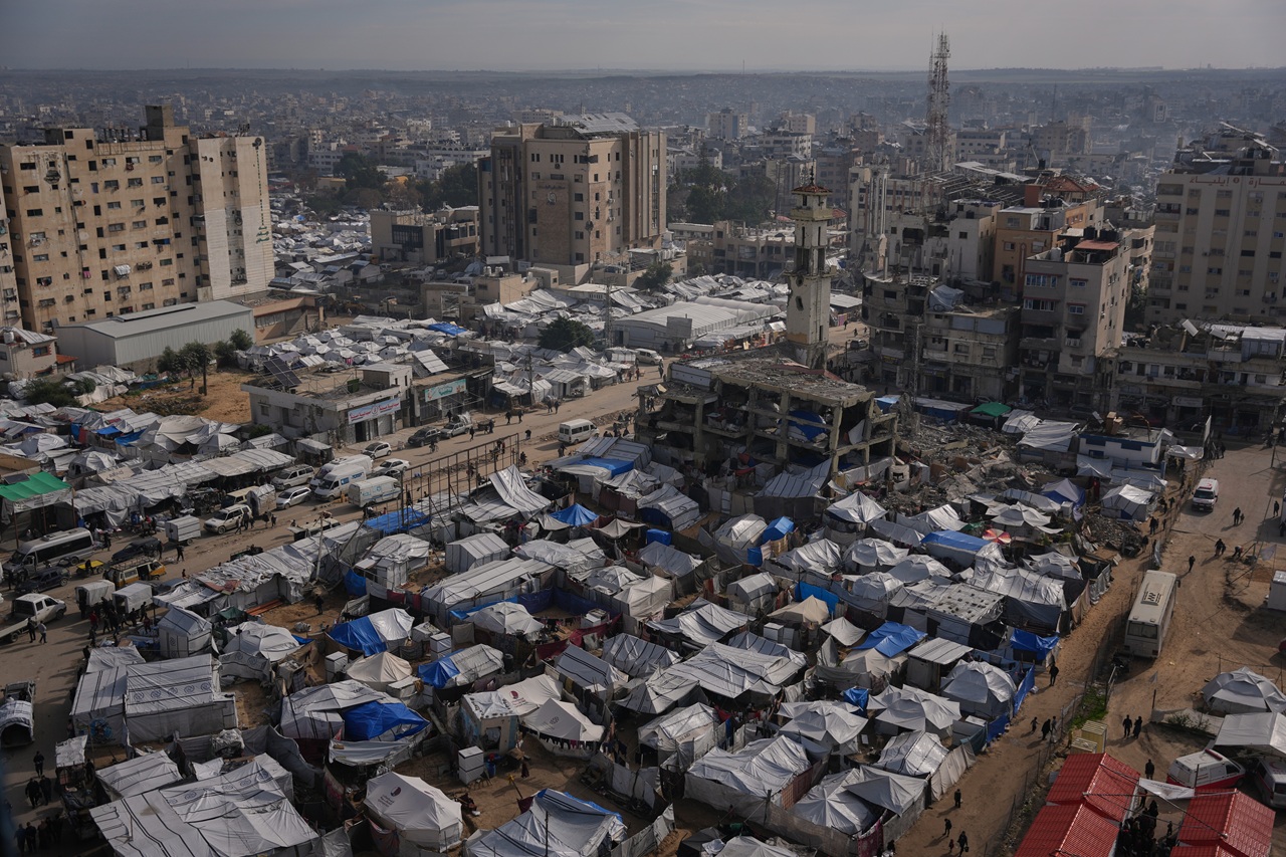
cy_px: 428
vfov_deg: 38.5
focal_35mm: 34
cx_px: 643
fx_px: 1229
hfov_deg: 55.3
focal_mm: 34.4
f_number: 2.8
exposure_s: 1/6400
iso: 100
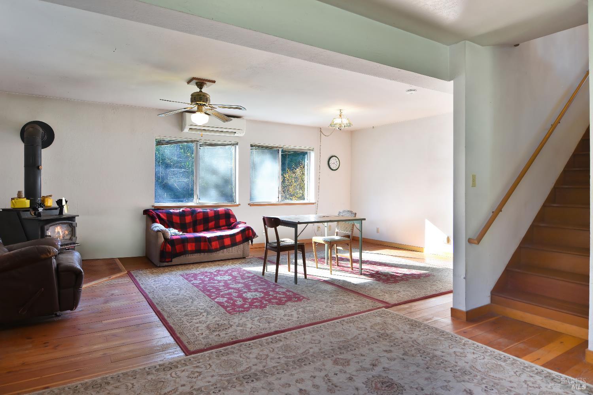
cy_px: 198
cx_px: 296
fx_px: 346
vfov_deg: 59.5
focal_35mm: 21
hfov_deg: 81.2
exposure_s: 1/40
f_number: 3.2
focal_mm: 14
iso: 100
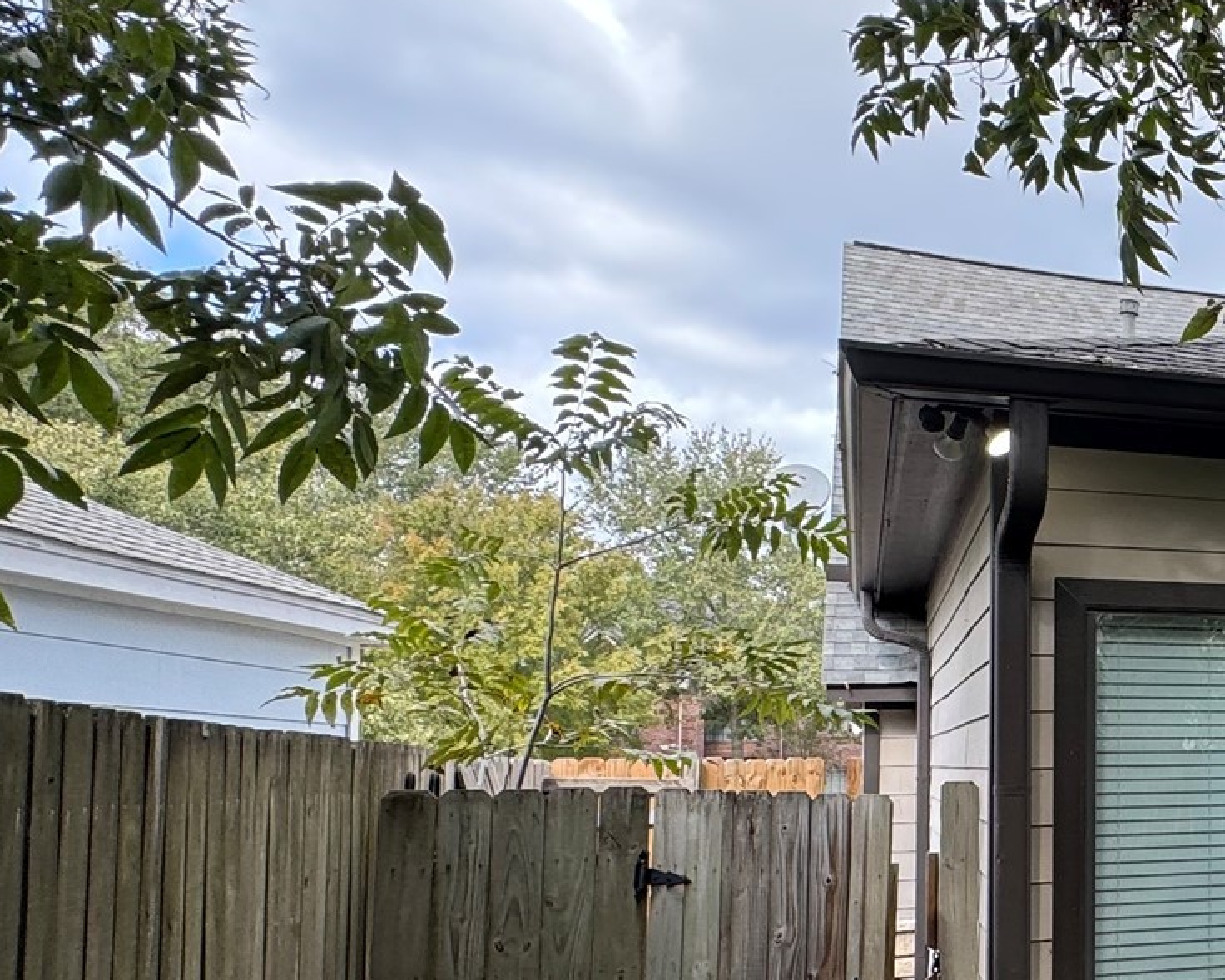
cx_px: 1491
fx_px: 1378
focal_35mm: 38
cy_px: 671
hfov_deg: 36.3
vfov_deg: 38.6
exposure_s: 1/156
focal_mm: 2.22
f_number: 2.2
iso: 40
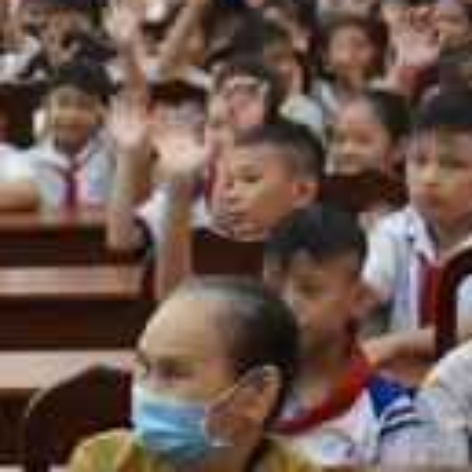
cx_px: -187
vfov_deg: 7.4
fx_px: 3625
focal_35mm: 235
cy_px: 392
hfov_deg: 7.4
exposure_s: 1/60
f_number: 4
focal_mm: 55
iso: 1000
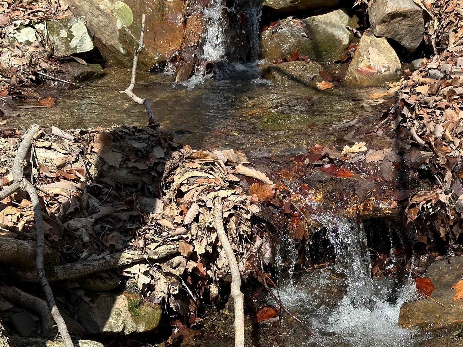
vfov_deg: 22.6
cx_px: 307
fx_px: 869
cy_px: 157
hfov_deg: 29.6
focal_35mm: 65
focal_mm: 6.86
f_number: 1.78
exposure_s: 1/1639
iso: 64
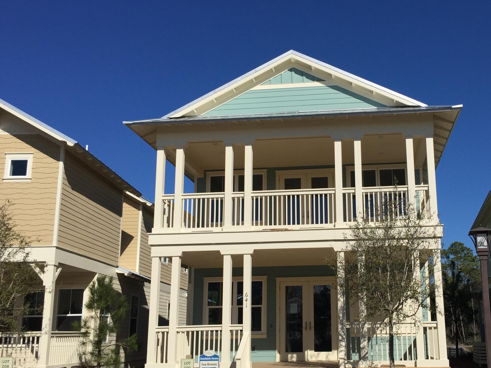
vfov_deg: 37.6
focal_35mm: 38
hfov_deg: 48.3
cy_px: 217
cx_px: 321
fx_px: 539
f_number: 2.2
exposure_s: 1/5650
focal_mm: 4.15
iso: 32
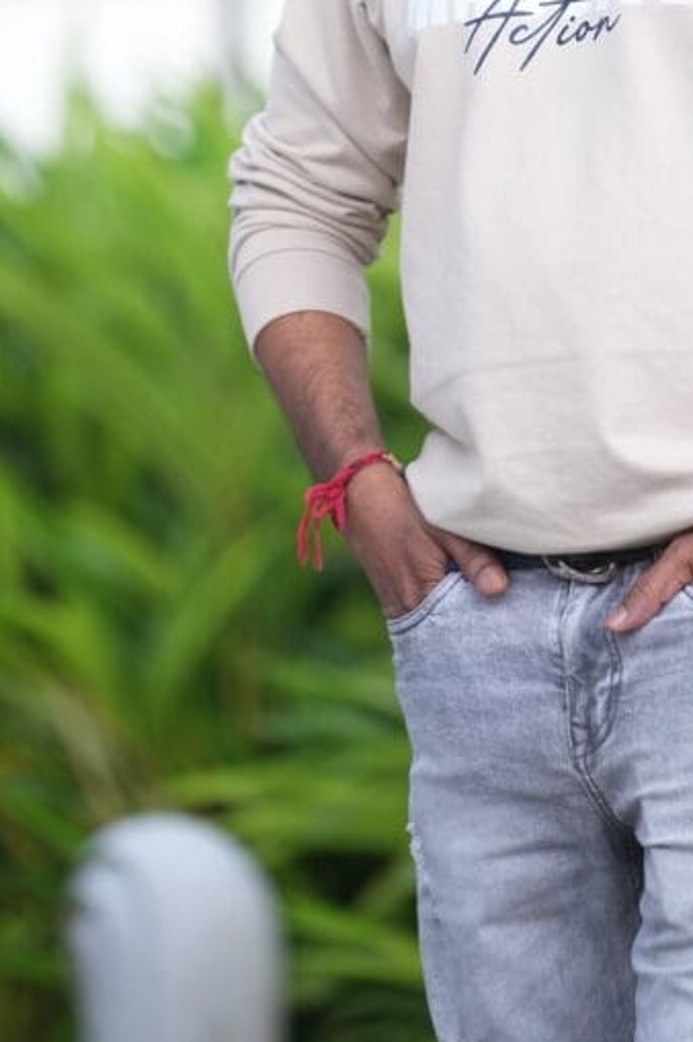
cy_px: -31
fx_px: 9975
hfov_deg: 4.0
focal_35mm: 345
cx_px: 556
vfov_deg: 6.0
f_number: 2.8
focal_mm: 152
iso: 500
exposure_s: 1/400
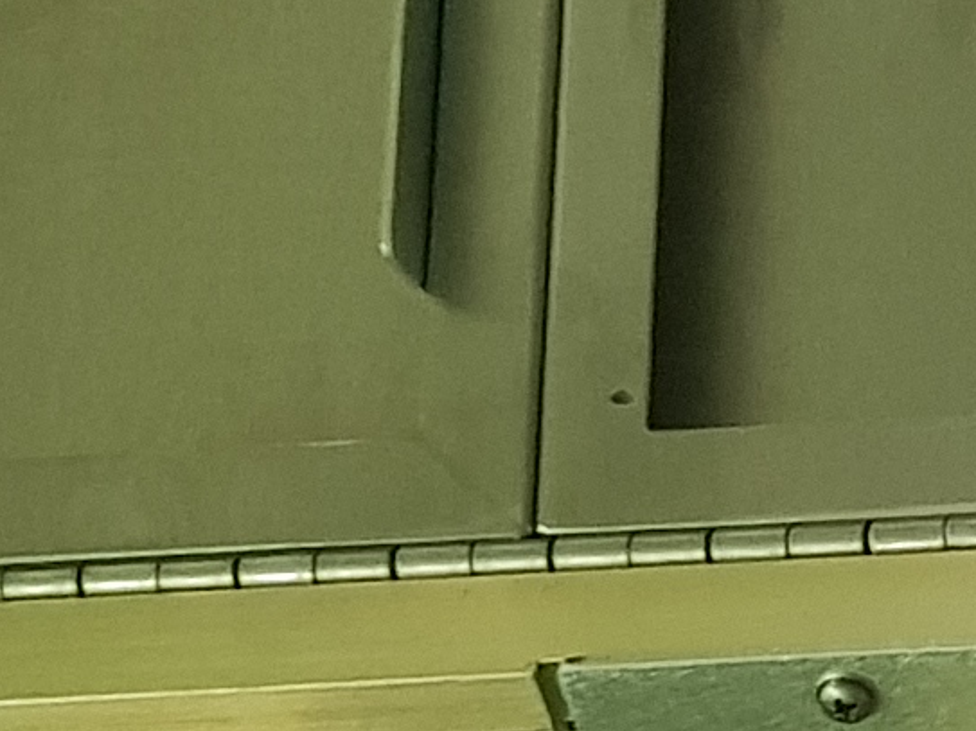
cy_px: 979
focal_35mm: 193
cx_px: 2250
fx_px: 5440
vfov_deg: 7.6
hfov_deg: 9.3
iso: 200
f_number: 1.7
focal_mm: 4.3
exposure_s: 1/13
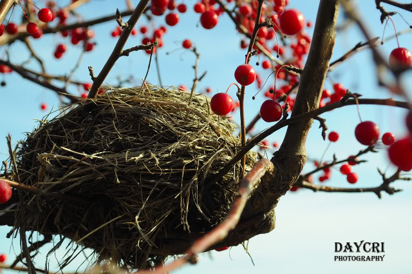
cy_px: 137
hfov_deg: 29.3
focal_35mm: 69
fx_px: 789
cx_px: 206
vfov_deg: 19.7
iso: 400
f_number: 7.1
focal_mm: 46
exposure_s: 1/160
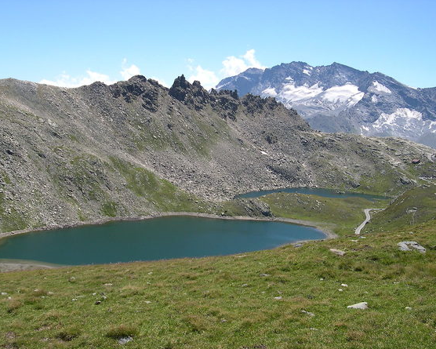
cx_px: 206
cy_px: 174
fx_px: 516
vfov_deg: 37.3
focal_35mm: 40
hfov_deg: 45.8
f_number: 7.6
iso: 100
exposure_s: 1/183
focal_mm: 8
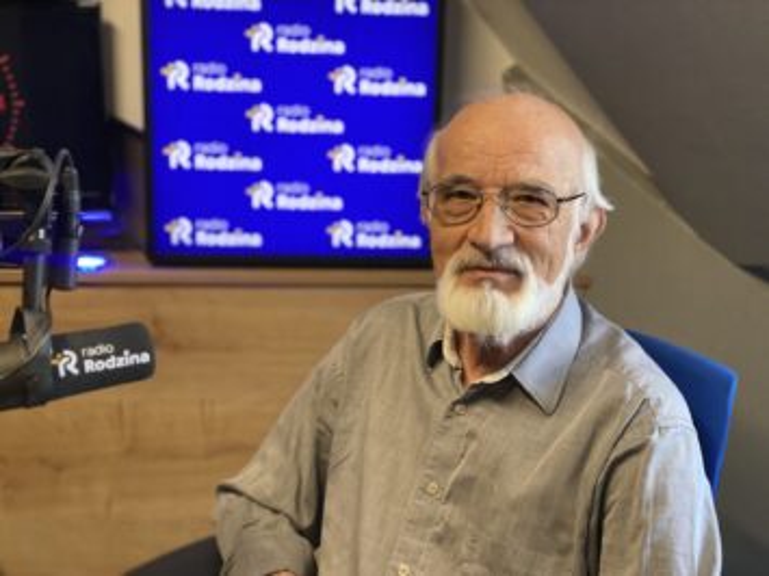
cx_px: 384
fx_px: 1155
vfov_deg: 28.0
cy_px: 288
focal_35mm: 52
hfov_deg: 36.8
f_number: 2
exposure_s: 1/50
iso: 160
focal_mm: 6
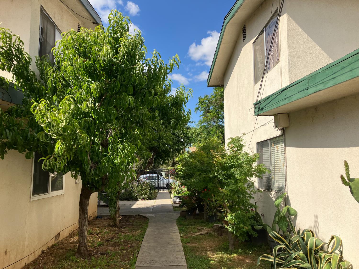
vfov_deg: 49.7
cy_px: 134
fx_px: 290
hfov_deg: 63.4
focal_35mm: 28
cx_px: 180
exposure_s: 1/1736
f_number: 1.8
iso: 32
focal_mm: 3.99
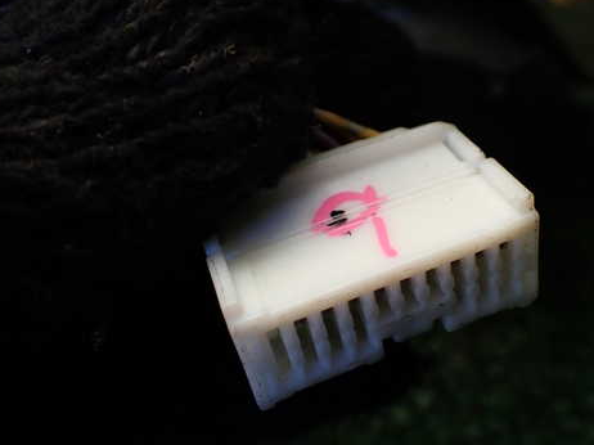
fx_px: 669
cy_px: 220
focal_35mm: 39
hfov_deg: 47.5
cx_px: 365
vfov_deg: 36.8
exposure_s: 1/125
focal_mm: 5.4
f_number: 2.3
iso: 160
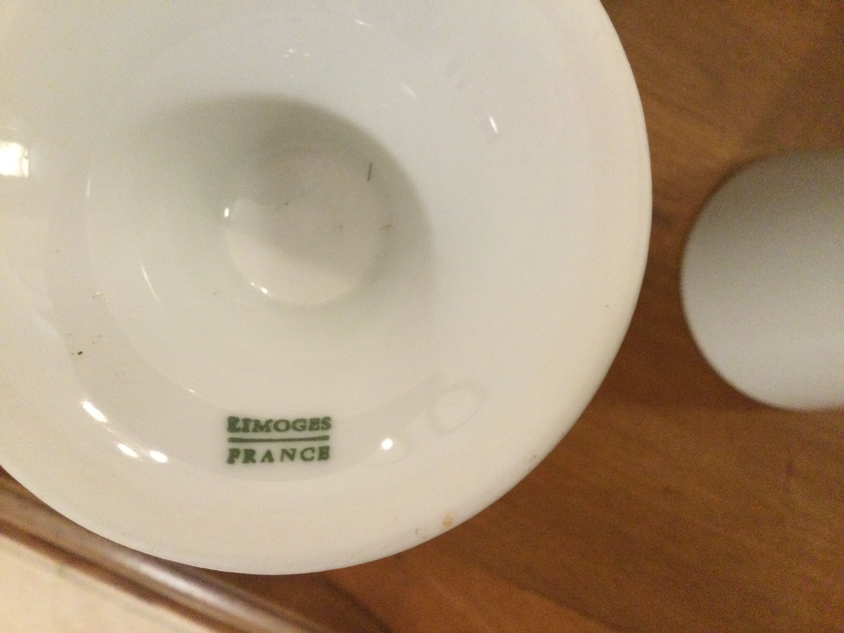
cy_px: 316
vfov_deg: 45.4
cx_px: 422
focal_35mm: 31
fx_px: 756
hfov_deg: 58.4
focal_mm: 3.3
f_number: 2.4
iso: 200
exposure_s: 1/17
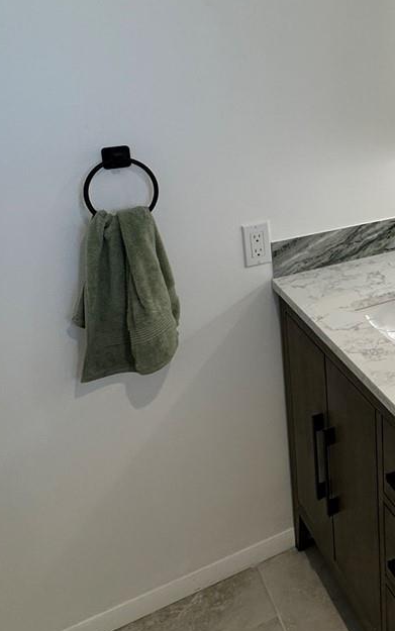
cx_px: 443
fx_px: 654
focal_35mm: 38
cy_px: 176
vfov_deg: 49.9
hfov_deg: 29.9
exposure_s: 1/120
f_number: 2.2
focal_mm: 2.22
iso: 64
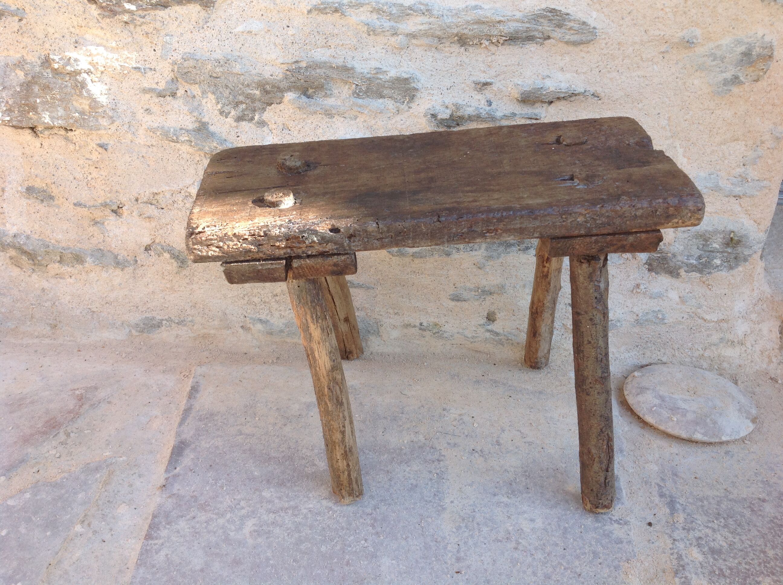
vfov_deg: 40.6
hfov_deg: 52.7
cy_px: 292
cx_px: 392
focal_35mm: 35
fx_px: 791
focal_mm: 4.28
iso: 50
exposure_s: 1/373
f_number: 2.4
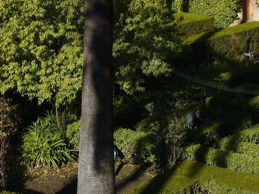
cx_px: 275
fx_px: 838
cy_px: -143
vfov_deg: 12.2
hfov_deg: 17.1
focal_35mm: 112
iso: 200
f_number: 14
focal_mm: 29
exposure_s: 1/250
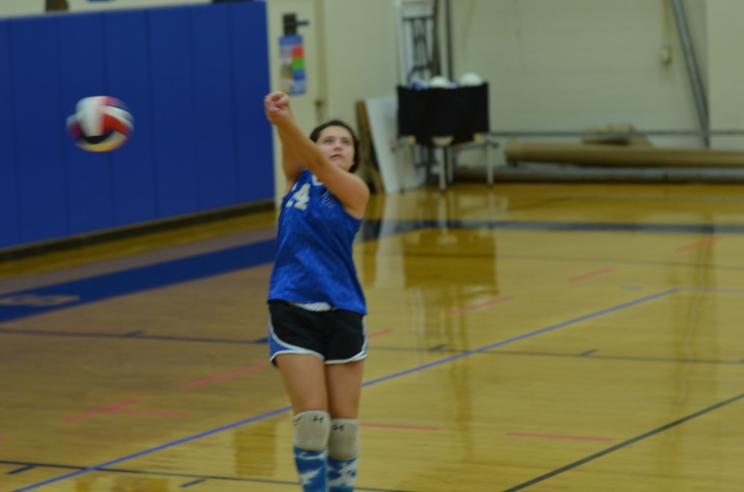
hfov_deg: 16.1
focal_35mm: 128
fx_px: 2629
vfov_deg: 10.7
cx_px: 372
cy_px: 246
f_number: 2.2
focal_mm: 85
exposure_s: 1/200
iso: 500
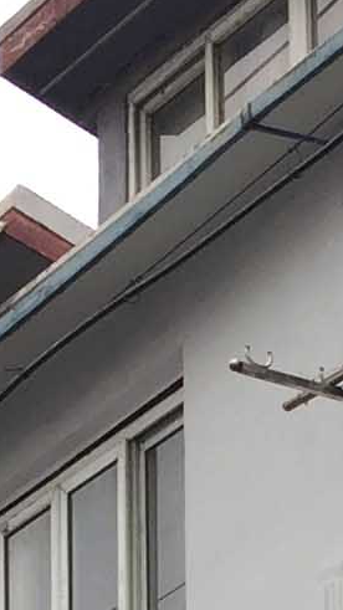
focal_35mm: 210
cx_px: 851
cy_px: 1355
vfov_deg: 9.4
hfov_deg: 5.6
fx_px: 3397
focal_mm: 4.15
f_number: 2.2
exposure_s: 1/304
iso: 32
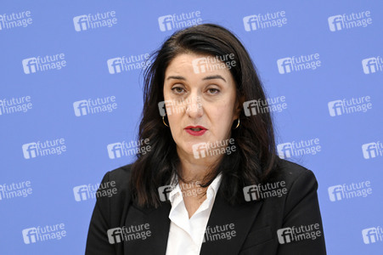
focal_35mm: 130
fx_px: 1382
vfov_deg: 10.5
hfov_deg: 15.8
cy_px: 128
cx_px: 192
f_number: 5.6
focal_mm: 130
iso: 4000
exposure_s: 1/400
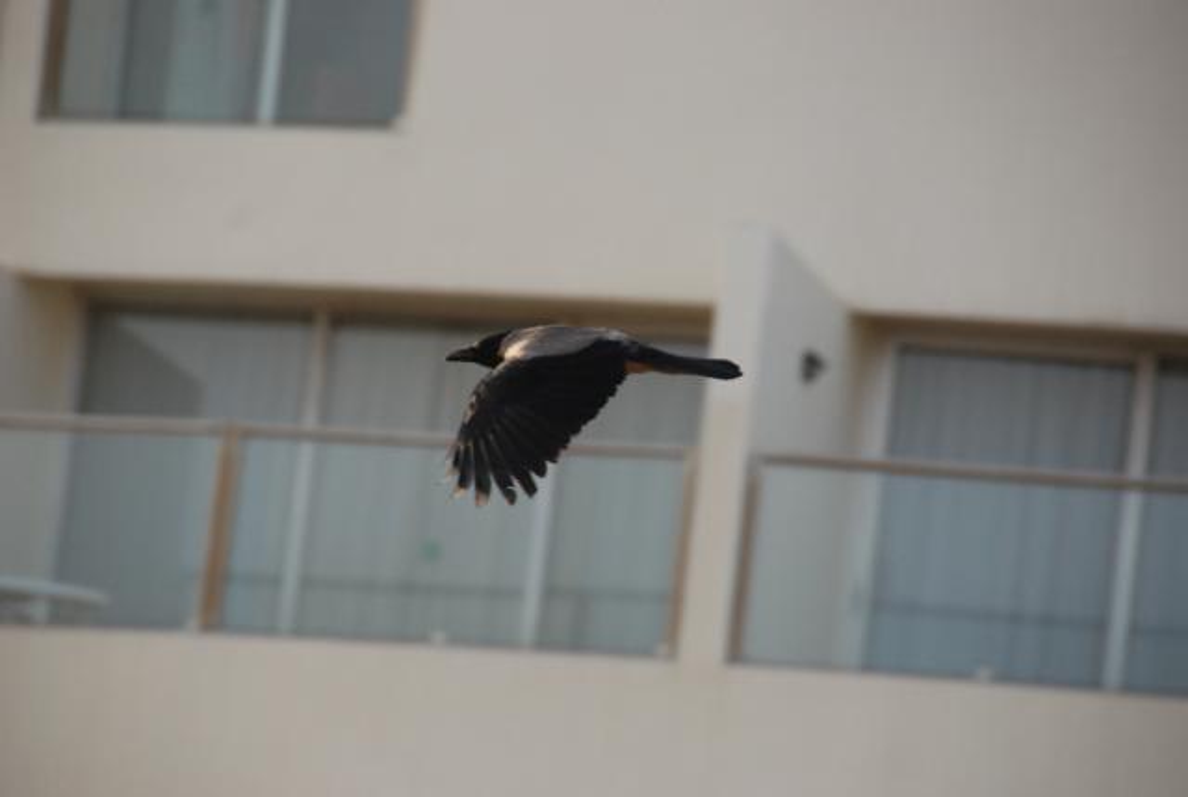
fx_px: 9916
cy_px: 398
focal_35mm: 300
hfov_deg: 6.9
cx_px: 594
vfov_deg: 4.6
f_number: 5.6
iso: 800
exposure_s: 1/1000
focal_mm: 200
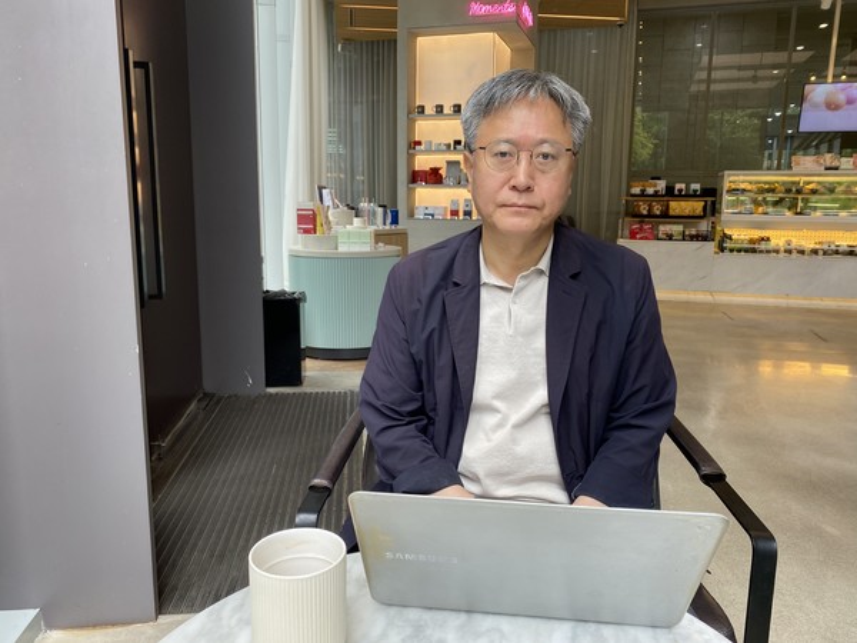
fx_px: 644
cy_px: 322
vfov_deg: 53.1
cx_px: 428
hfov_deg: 67.3
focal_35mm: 26
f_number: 1.8
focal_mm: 4.25
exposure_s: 1/172
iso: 32
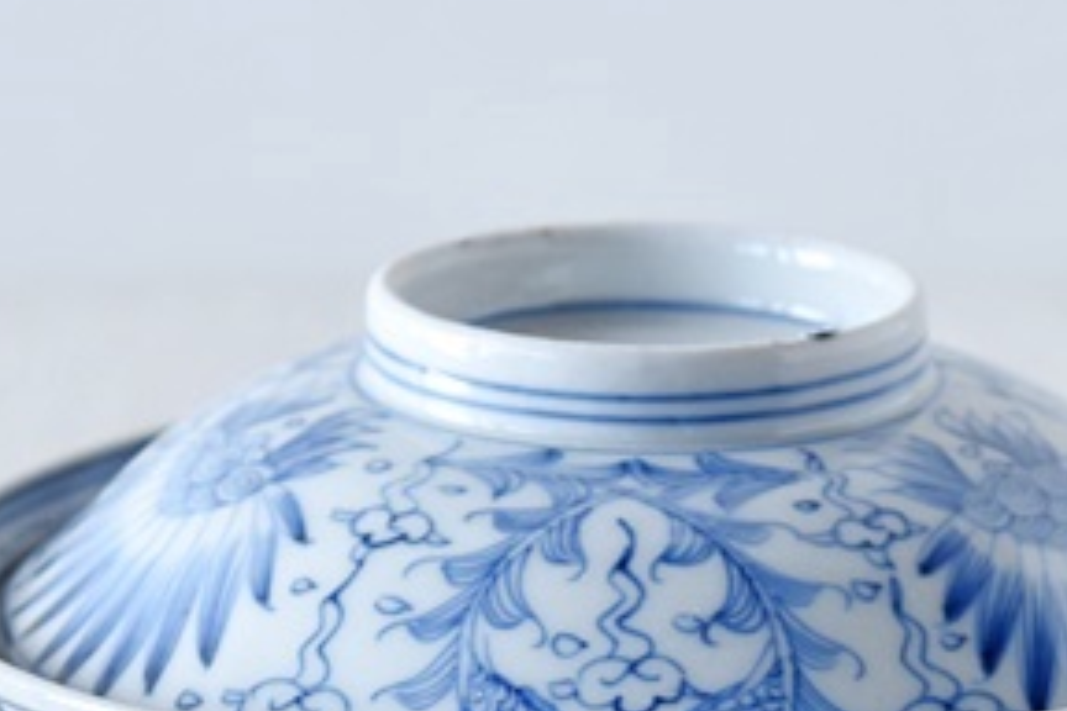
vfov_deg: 6.3
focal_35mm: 217
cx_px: 667
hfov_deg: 9.5
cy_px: 809
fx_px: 6431
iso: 800
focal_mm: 52
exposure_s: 1/15
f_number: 5.6
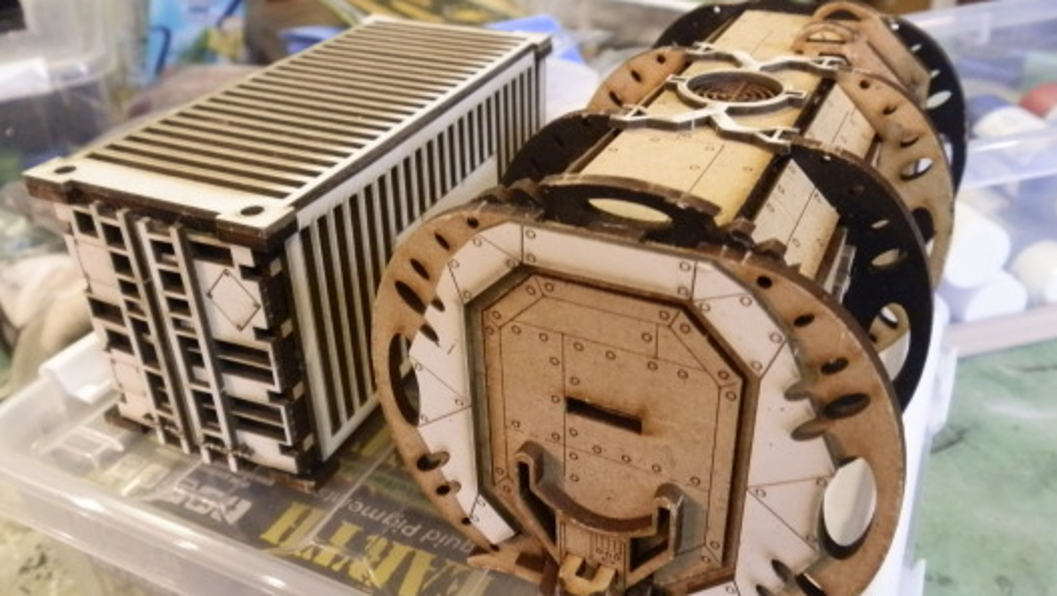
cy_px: 279
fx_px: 869
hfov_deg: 62.6
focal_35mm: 31
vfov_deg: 37.8
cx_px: 534
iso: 400
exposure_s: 1/30
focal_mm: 5
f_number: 3.1
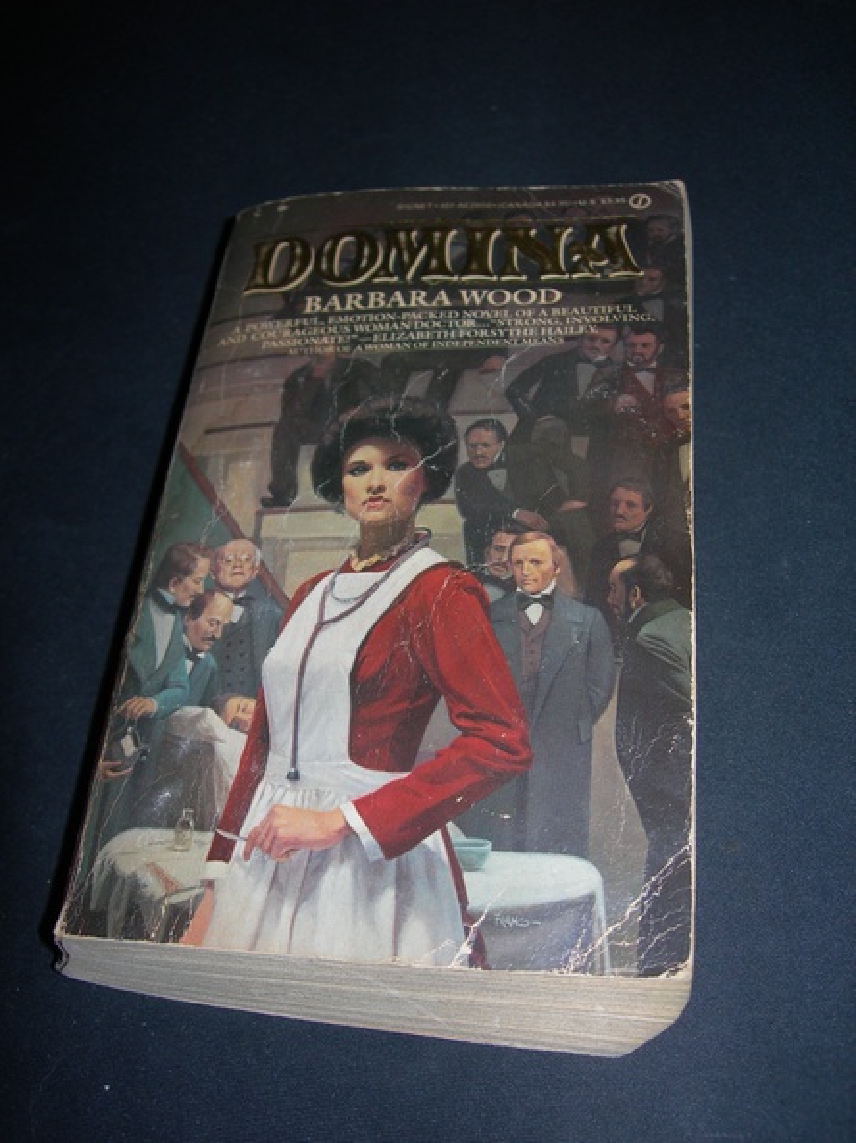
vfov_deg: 49.0
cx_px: 428
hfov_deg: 37.7
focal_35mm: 38
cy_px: 572
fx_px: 1254
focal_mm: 7.8
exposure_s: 1/60.1
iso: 50
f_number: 2.8
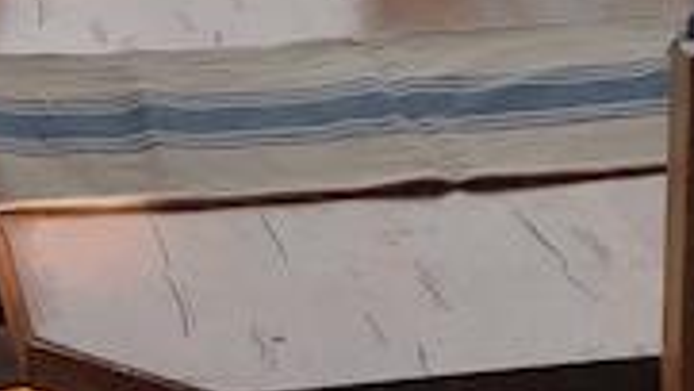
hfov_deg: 12.7
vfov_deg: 6.9
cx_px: 460
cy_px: -433
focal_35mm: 169
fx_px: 3111
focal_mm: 4
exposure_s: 1/656
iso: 20
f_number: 1.8
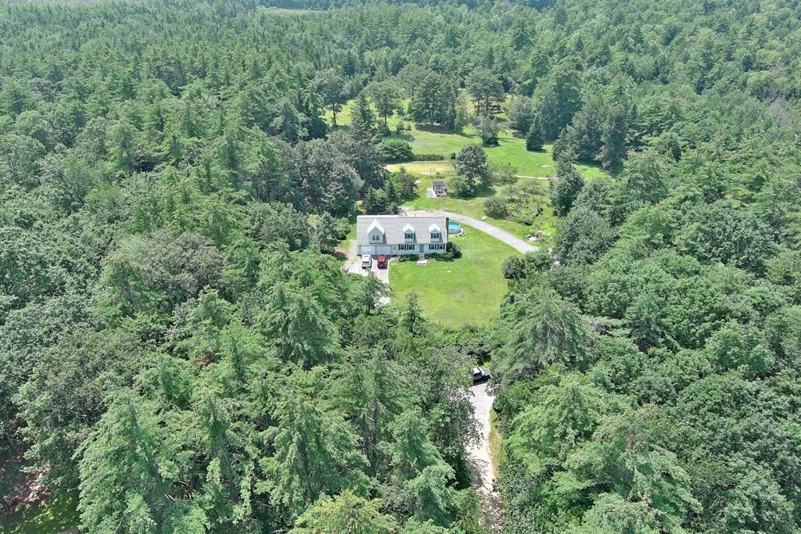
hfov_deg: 63.7
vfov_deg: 45.0
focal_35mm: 29
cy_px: 267
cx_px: 400
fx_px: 645
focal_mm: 10.57
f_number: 2.8
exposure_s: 1/28
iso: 100
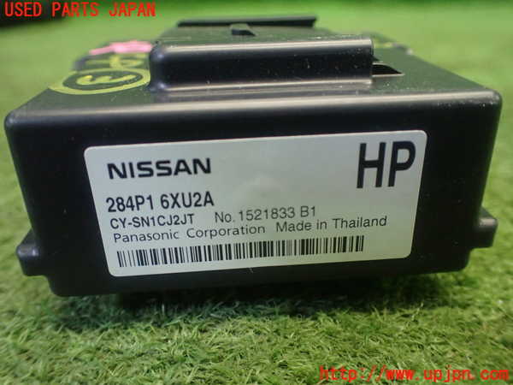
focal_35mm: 30
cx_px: 256
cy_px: 192
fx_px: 445
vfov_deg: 46.8
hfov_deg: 60.0
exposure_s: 1/125
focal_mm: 5.4
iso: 800
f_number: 2.3
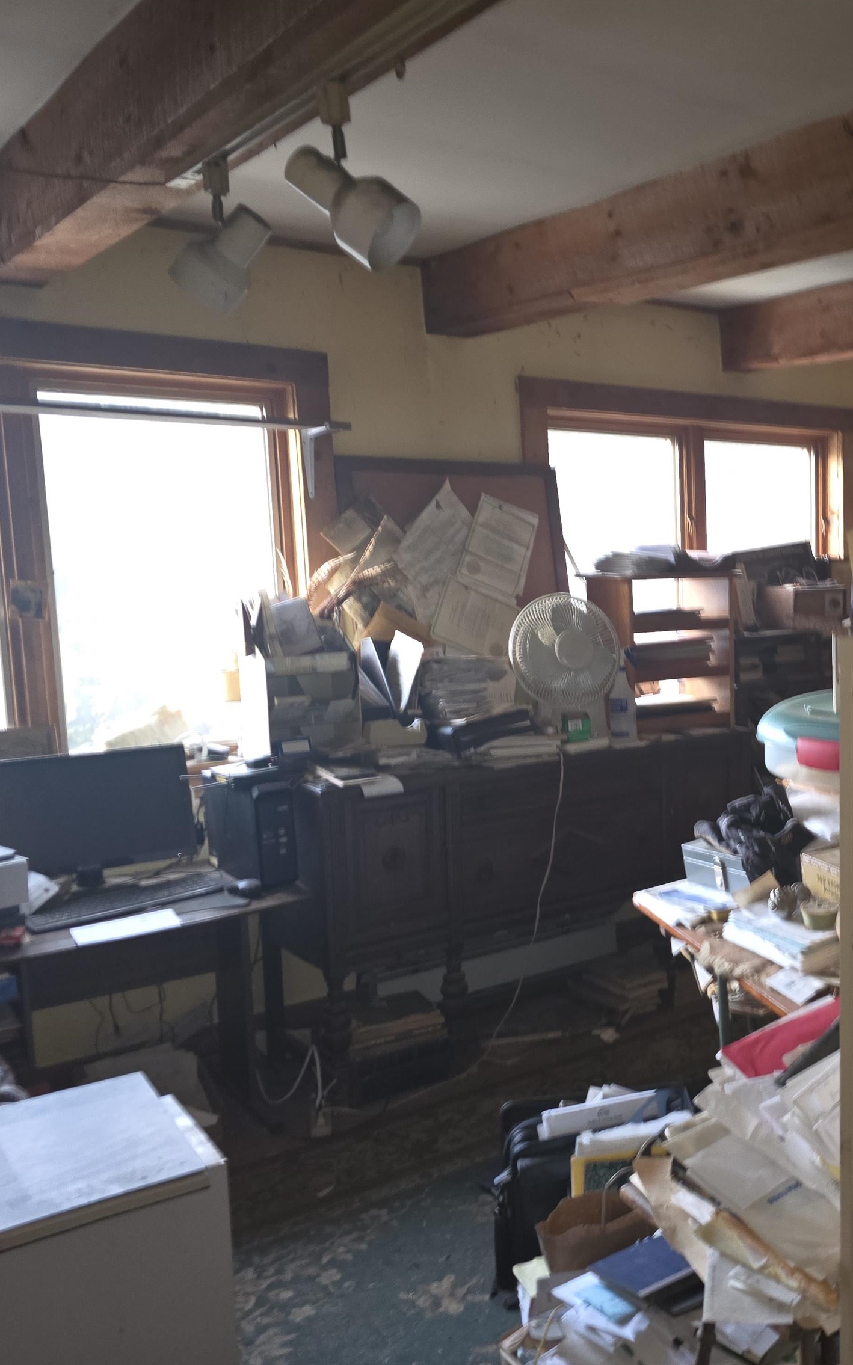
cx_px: 744
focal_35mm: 33
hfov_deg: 36.3
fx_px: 1228
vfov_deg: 58.1
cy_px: 692
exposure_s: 1/12
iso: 320
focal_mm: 6.3
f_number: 1.7
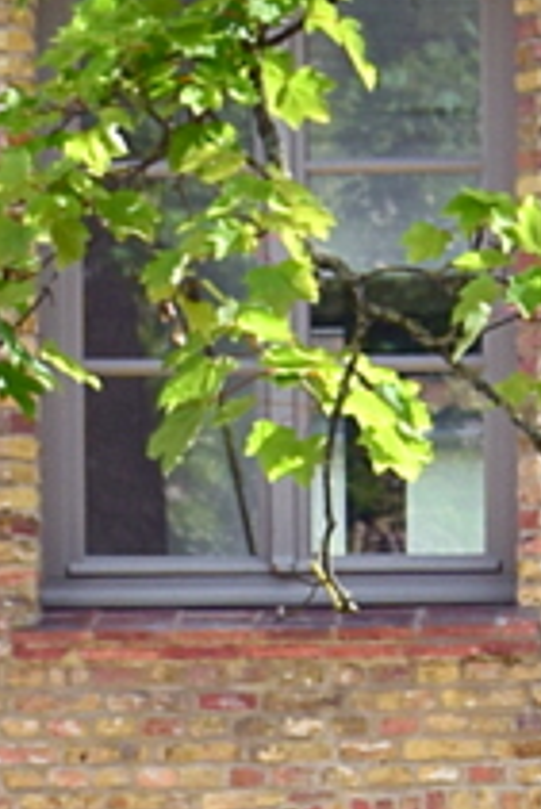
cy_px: 1380
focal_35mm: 228
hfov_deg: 6.0
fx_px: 5131
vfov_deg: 8.7
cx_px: 754
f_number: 8
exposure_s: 1/50
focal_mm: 40
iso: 125
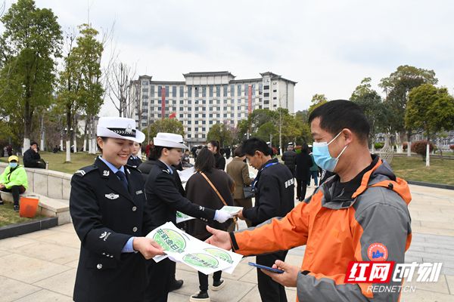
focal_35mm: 27
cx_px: 227
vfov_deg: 47.9
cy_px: 151
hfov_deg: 67.4
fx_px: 340
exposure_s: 1/5000
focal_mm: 18
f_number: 9
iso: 5000
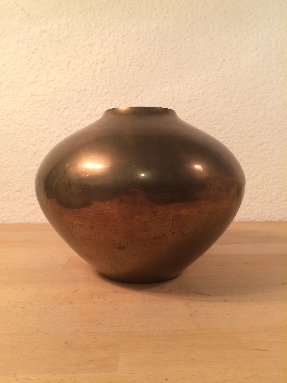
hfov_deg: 48.2
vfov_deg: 61.7
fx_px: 321
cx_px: 144
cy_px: 192
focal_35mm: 29
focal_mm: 4.15
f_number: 2.2
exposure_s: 1/33
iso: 64
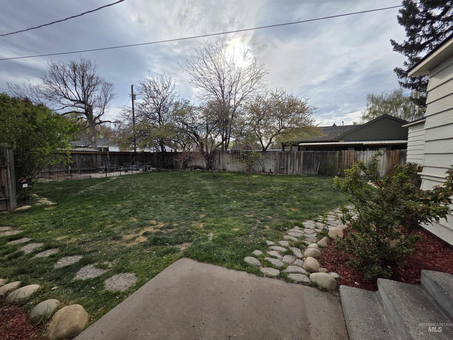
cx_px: 226
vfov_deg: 89.9
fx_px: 170
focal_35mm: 13
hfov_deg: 106.2
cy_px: 170
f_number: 1.9
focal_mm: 2.2
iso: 40
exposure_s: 1/3009
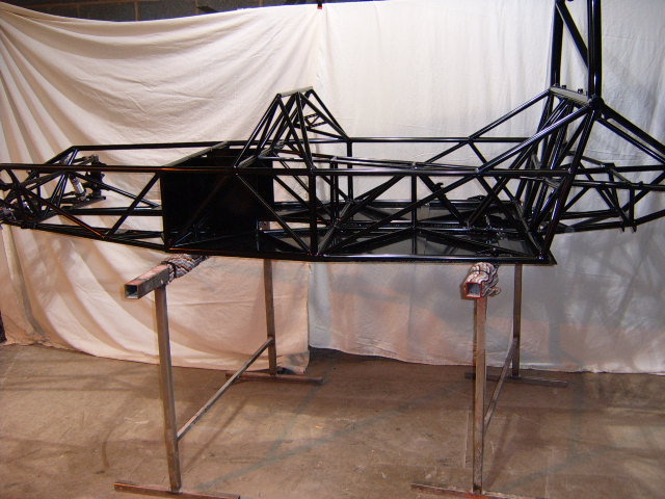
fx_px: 730
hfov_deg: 49.0
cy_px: 250
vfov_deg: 37.7
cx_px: 332
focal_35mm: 38
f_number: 2.8
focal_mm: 5.8
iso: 141
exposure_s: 1/30
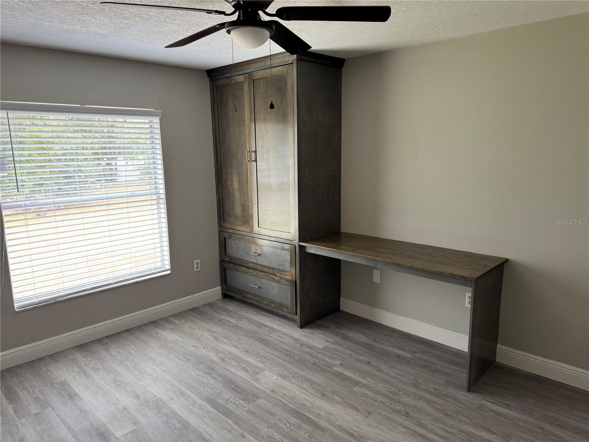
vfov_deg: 56.8
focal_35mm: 24
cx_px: 294
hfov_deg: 71.6
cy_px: 221
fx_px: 408
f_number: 1.78
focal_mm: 6.76
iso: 125
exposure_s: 1/60
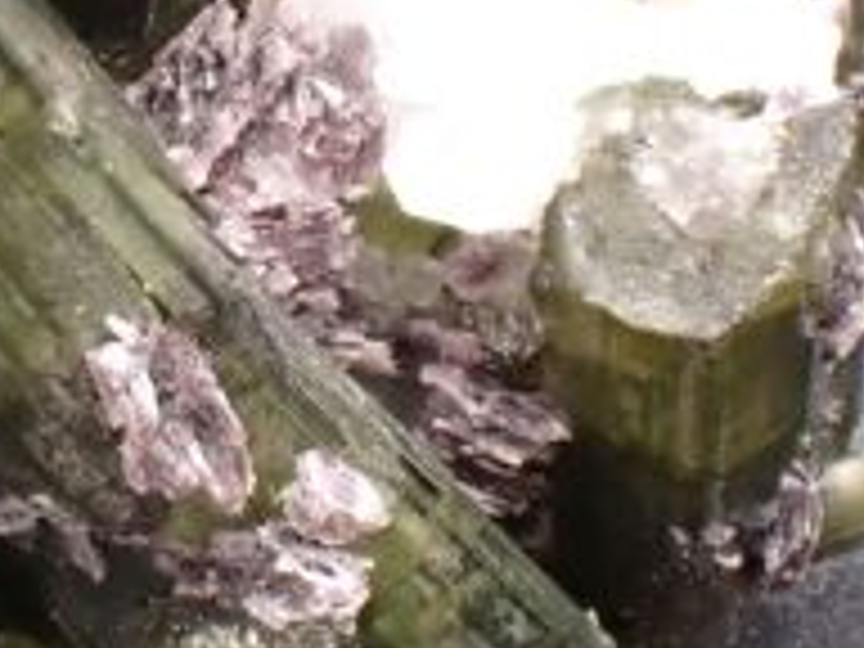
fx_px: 6240
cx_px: 76
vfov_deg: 5.9
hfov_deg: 7.9
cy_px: 104
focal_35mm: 250
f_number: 6.3
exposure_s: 1/200
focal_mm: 18
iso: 800
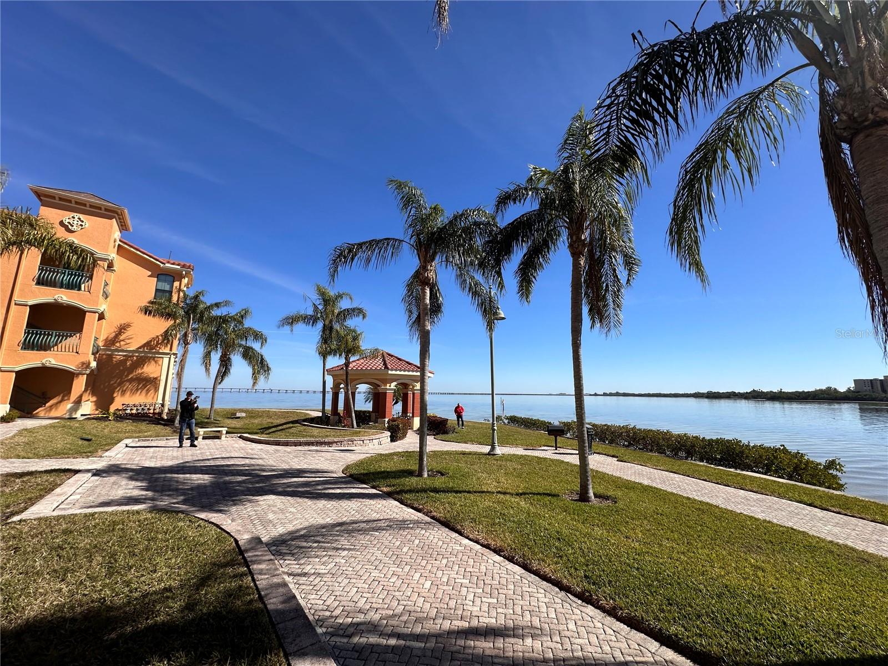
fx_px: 359
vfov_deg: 85.7
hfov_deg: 102.1
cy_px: 333
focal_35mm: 14
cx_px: 444
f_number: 2.2
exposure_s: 1/2398
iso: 50
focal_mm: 2.22
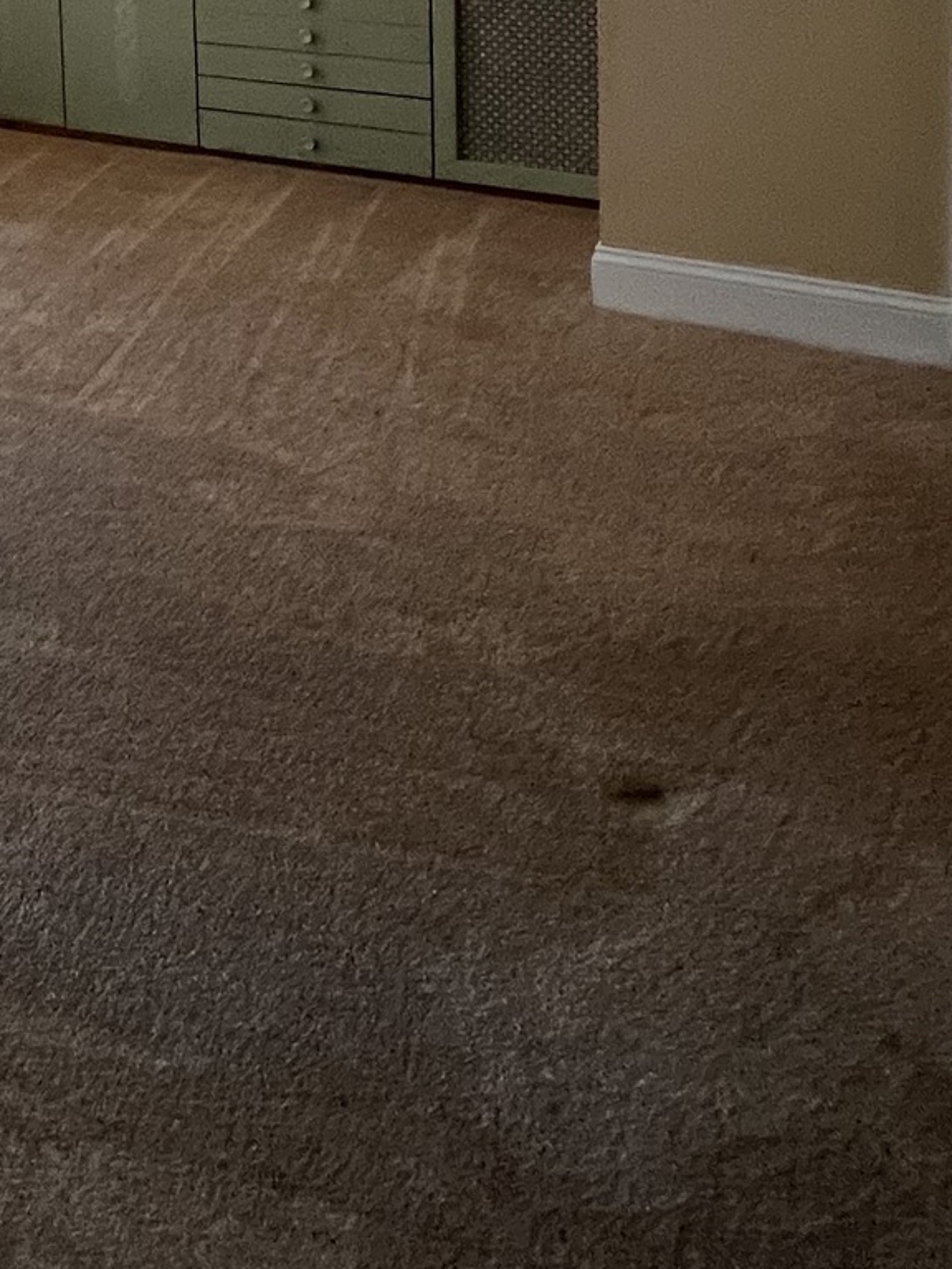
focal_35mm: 39
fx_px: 1430
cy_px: -152
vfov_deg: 38.8
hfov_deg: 32.3
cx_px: -102
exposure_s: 1/60
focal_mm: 1.57
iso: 400
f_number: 1.8
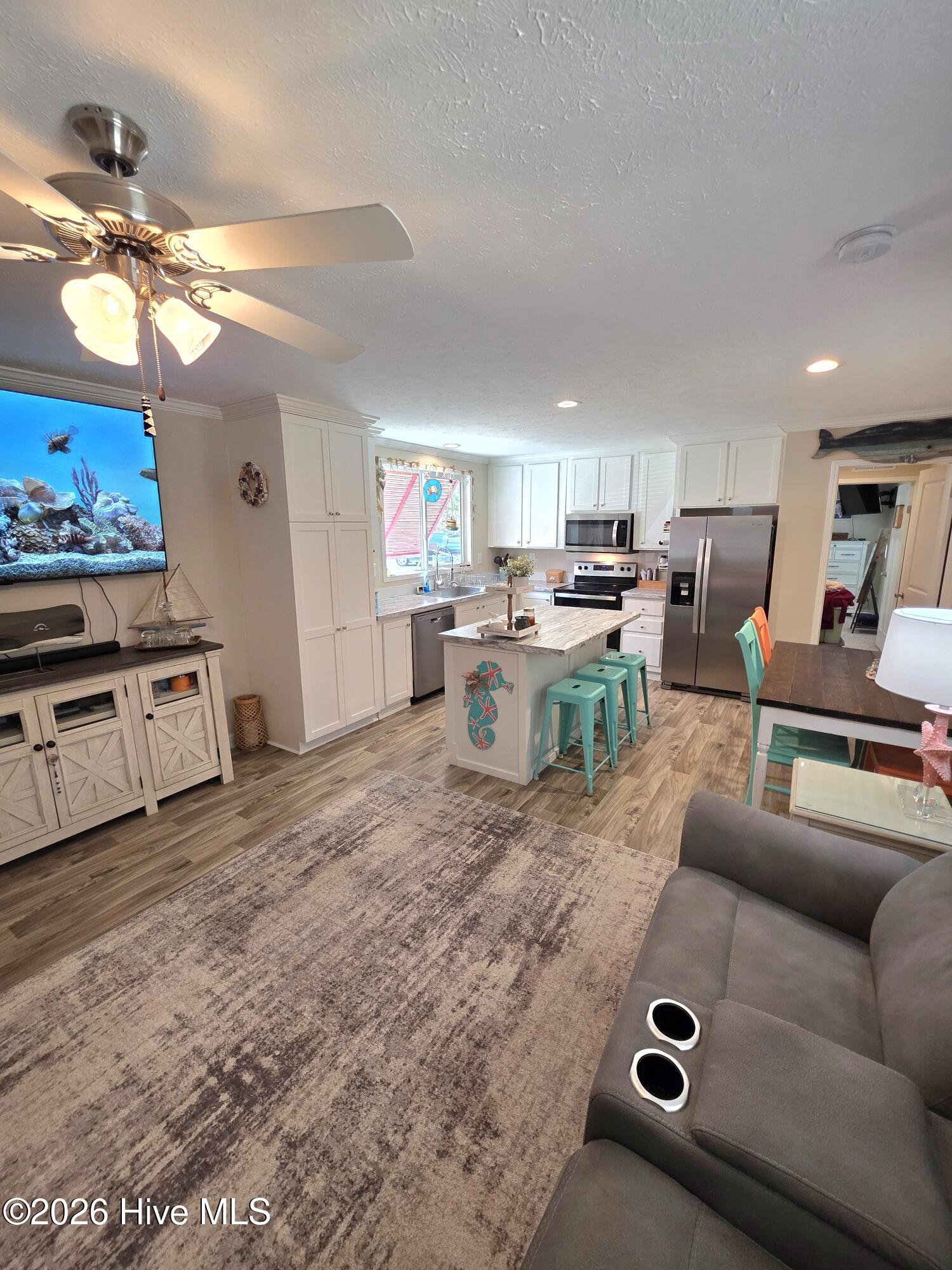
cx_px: 476
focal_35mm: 13
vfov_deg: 106.2
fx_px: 477
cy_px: 635
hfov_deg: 89.9
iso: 160
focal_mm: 2.2
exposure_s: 1/120
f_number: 1.9
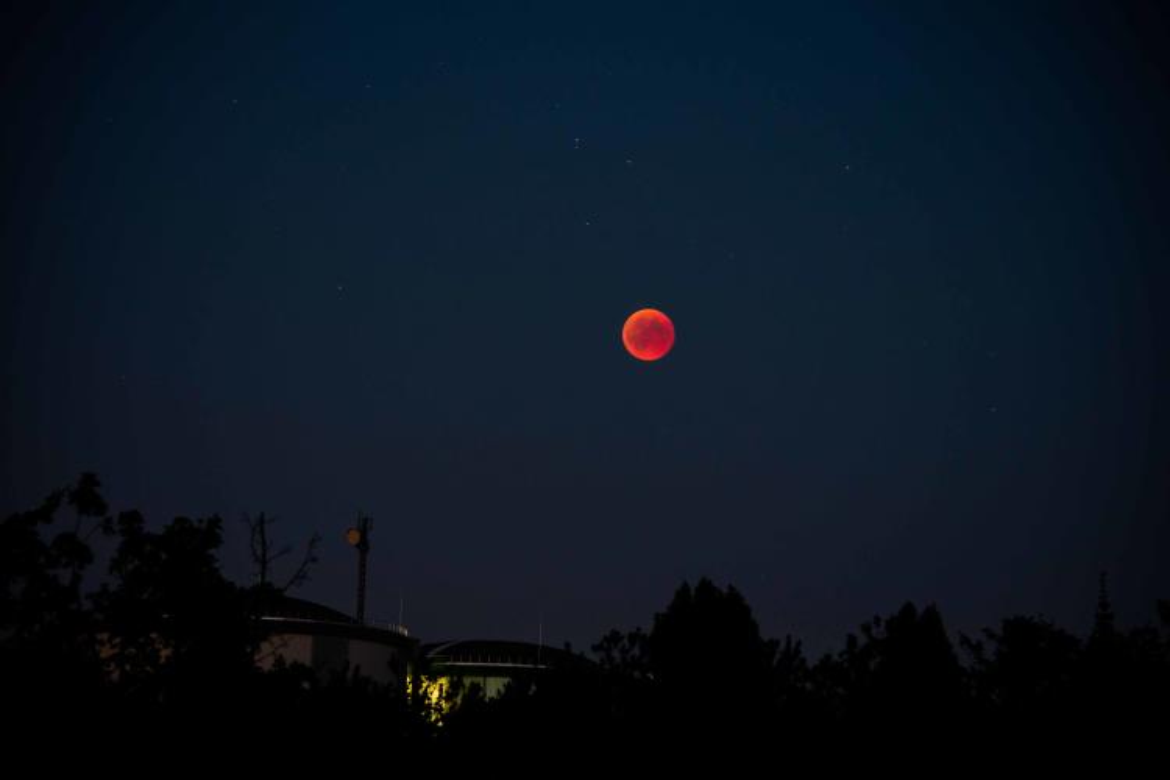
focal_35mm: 180
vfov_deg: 7.6
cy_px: 390
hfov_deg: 11.4
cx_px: 585
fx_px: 5850
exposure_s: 5
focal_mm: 120
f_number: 4.8
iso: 500
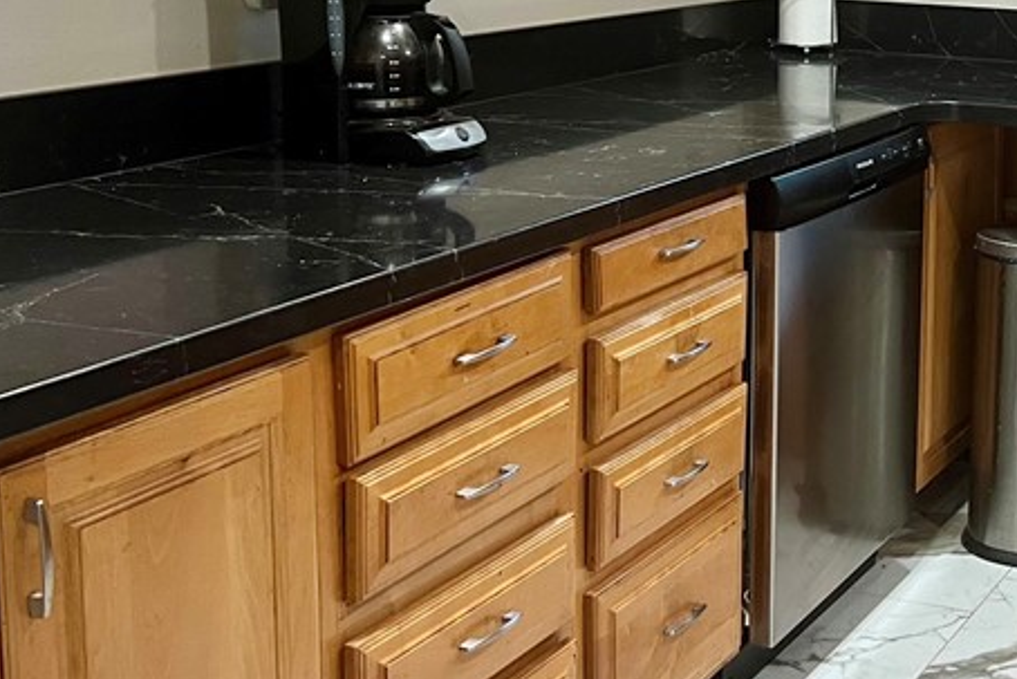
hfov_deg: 30.1
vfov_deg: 21.9
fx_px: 1724
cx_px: 1066
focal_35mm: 61
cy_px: 105
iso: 125
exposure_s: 1/60
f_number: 1.5
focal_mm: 5.7
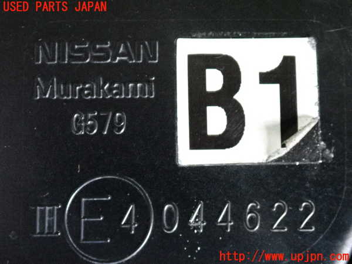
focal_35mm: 94
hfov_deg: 20.9
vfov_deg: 15.7
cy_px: 132
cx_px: 176
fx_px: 956
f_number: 4.7
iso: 4000
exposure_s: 1/125
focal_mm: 16.79
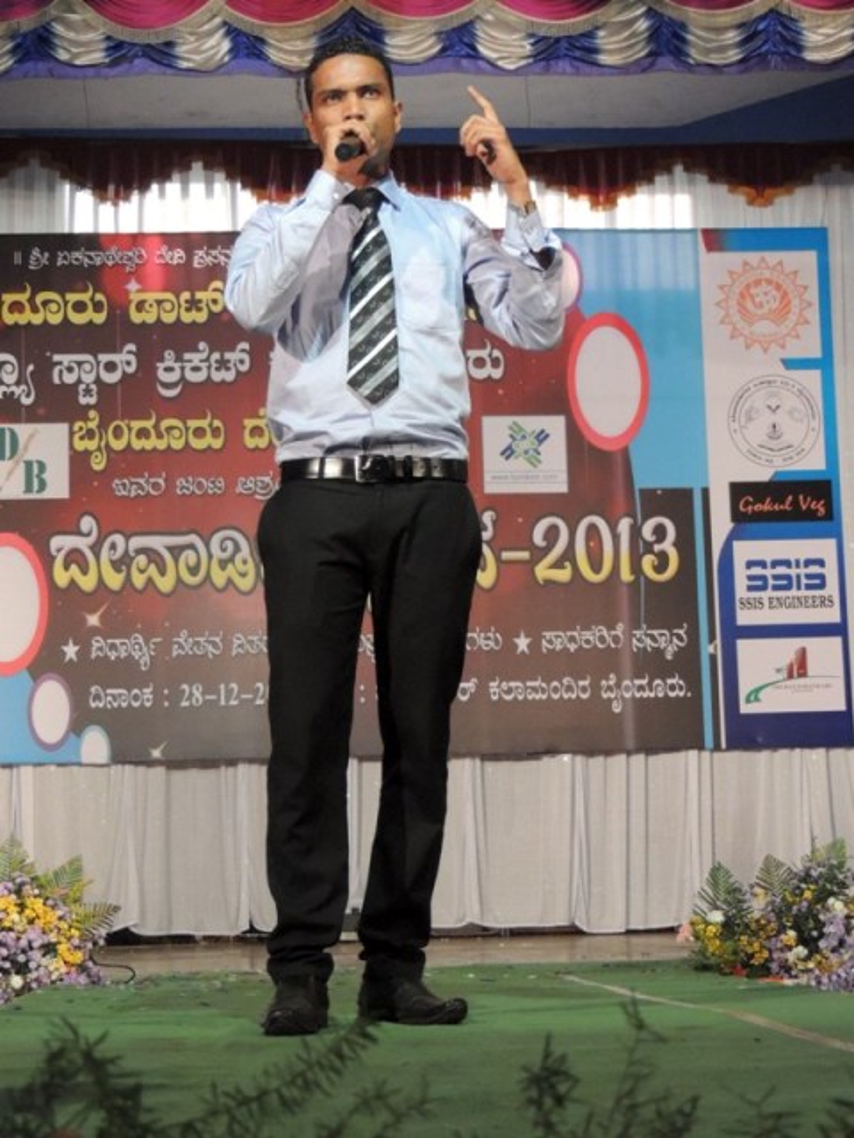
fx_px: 2467
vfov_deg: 26.0
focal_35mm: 75
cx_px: 427
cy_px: 569
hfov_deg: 19.6
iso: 1600
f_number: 3.9
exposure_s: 1/160
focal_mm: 13.3
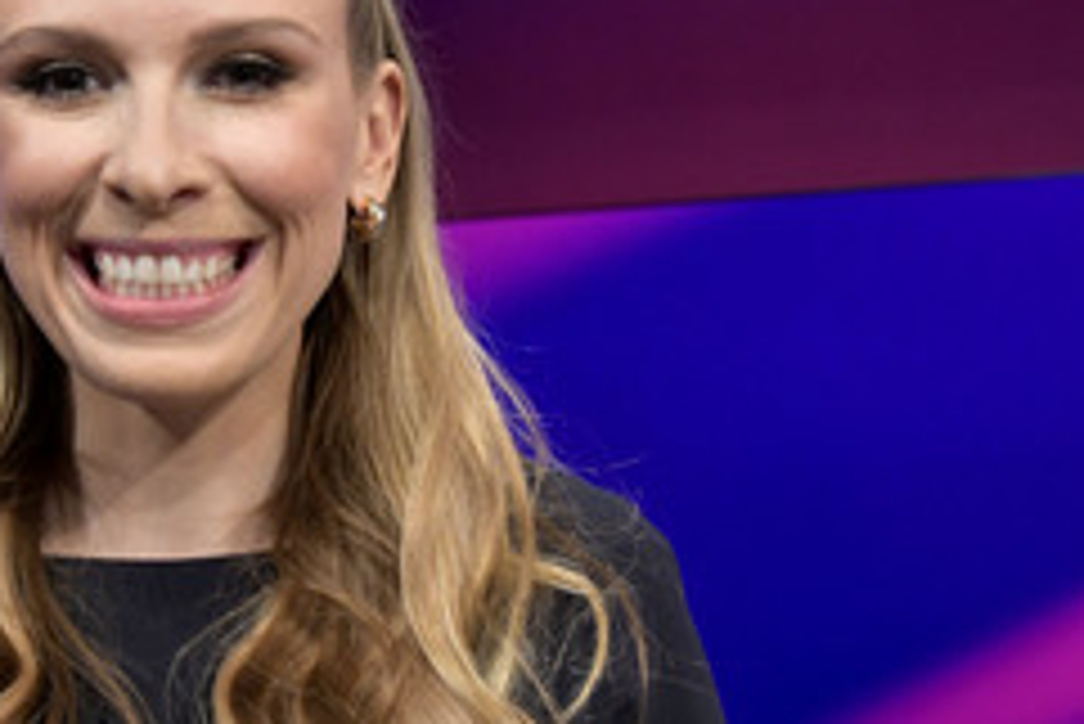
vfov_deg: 19.2
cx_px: 178
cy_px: 328
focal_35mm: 71
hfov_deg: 27.7
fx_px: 2139
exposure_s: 1/160
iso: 1600
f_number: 5.6
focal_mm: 38
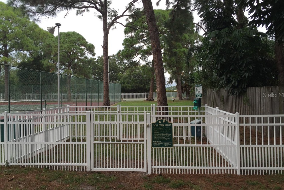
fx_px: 245
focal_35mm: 31
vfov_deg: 42.3
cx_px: 144
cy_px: 95
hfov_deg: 60.3
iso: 32
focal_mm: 4.15
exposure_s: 1/514
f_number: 2.2
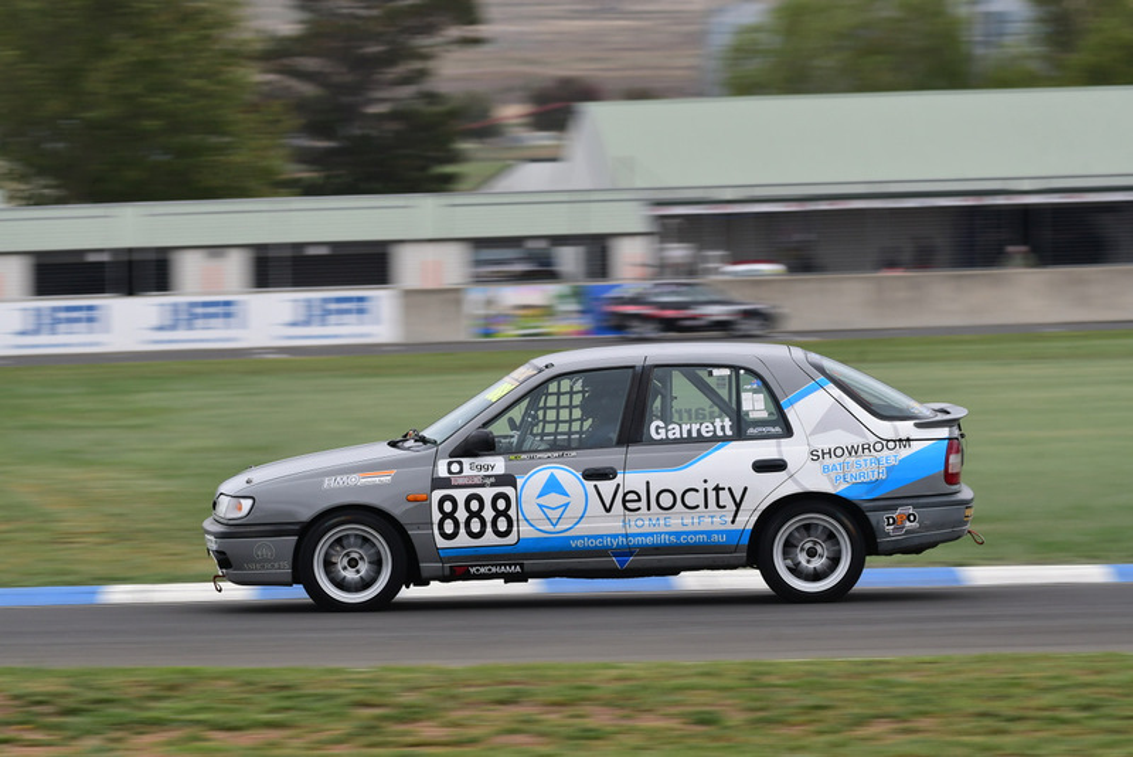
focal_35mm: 330
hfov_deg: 6.2
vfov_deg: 4.2
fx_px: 10389
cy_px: 378
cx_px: 566
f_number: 10
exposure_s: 1/250
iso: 320
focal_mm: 220
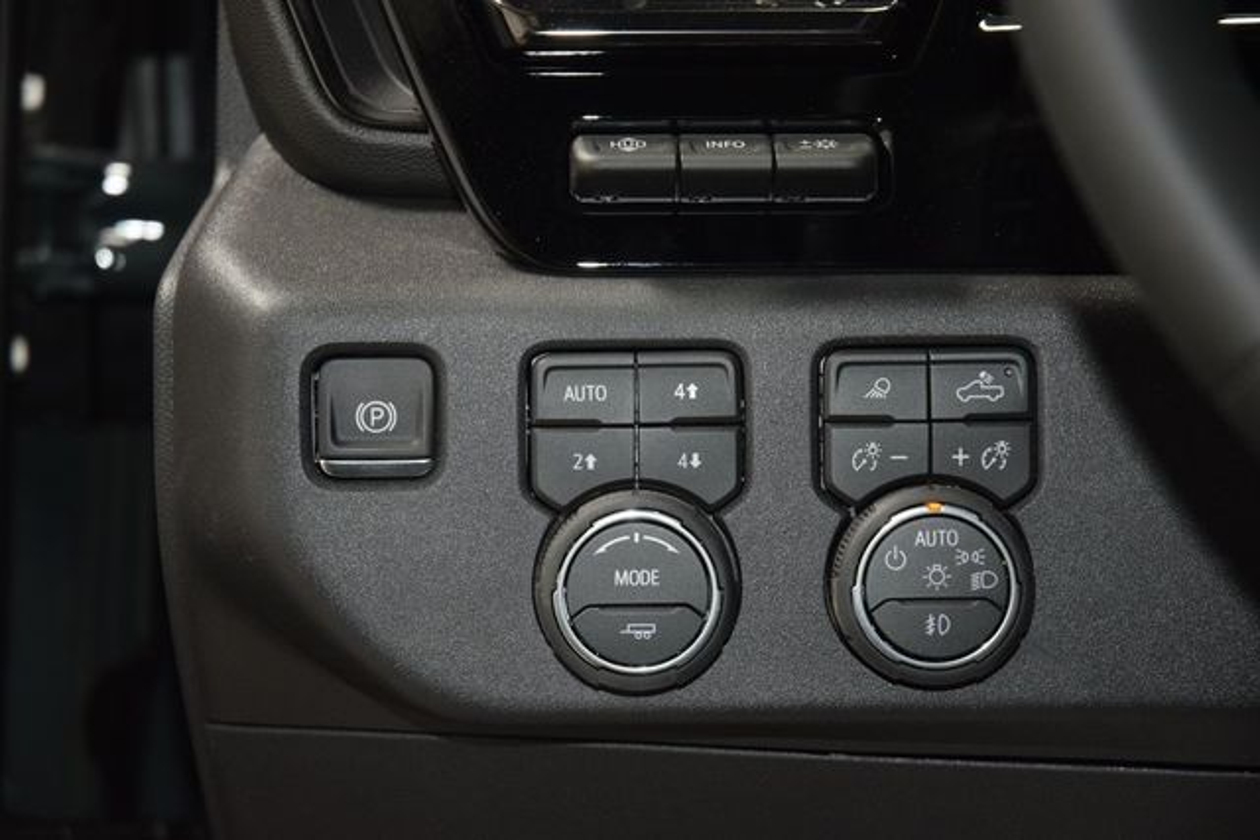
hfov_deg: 19.5
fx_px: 3676
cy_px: 420
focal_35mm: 105
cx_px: 630
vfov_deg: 13.0
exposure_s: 1/30
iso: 1600
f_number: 4.5
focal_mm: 70
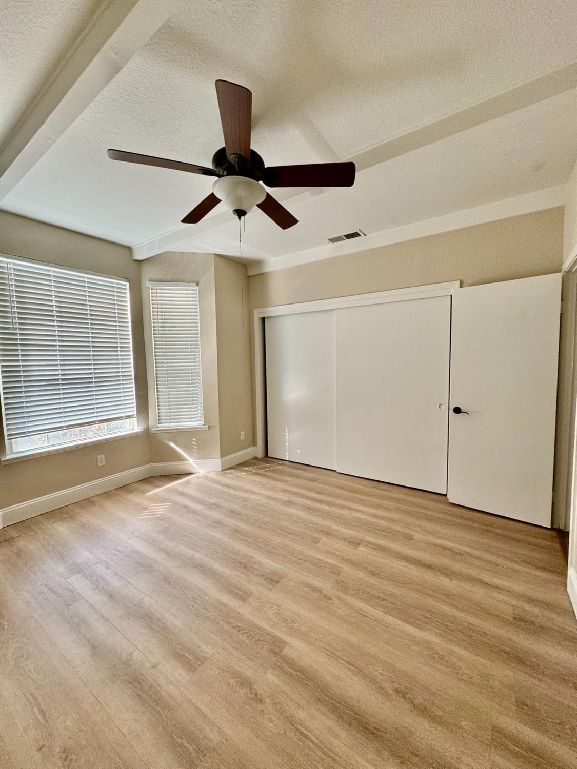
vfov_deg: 102.1
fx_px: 311
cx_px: 288
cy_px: 384
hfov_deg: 85.7
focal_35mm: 14
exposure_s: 1/99
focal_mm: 2.22
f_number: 2.2
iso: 125
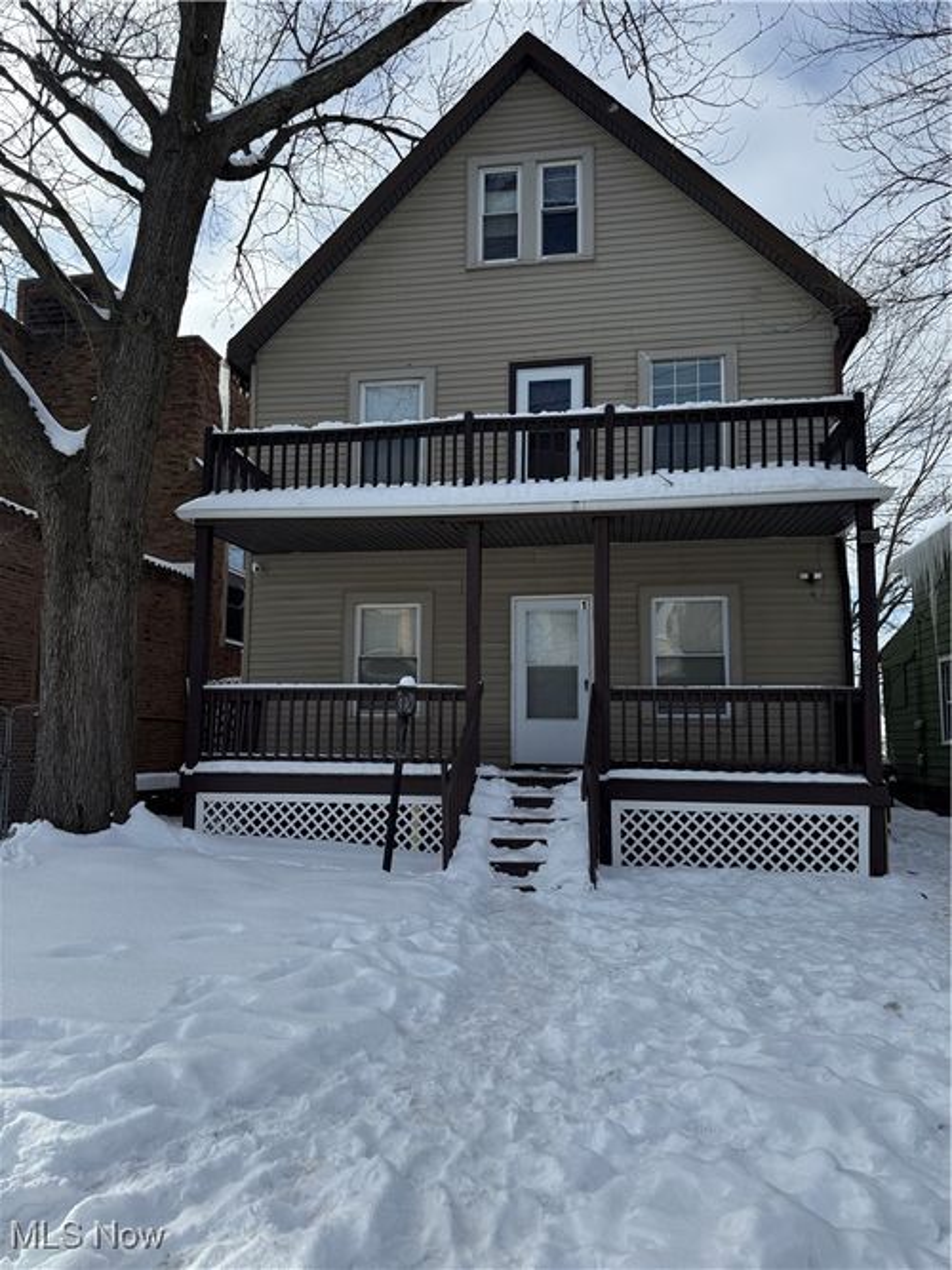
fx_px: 880
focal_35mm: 24
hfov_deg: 56.8
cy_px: 635
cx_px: 476
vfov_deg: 71.6
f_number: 1.78
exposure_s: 1/6173
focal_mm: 6.76
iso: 100
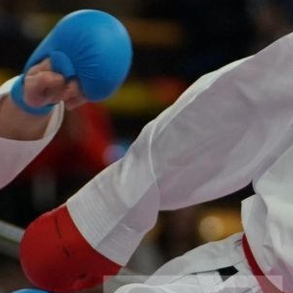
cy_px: 363
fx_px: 8839
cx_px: -133
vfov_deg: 1.9
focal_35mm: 923
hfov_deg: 1.9
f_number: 2.8
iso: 1250
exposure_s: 1/1000
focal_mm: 123
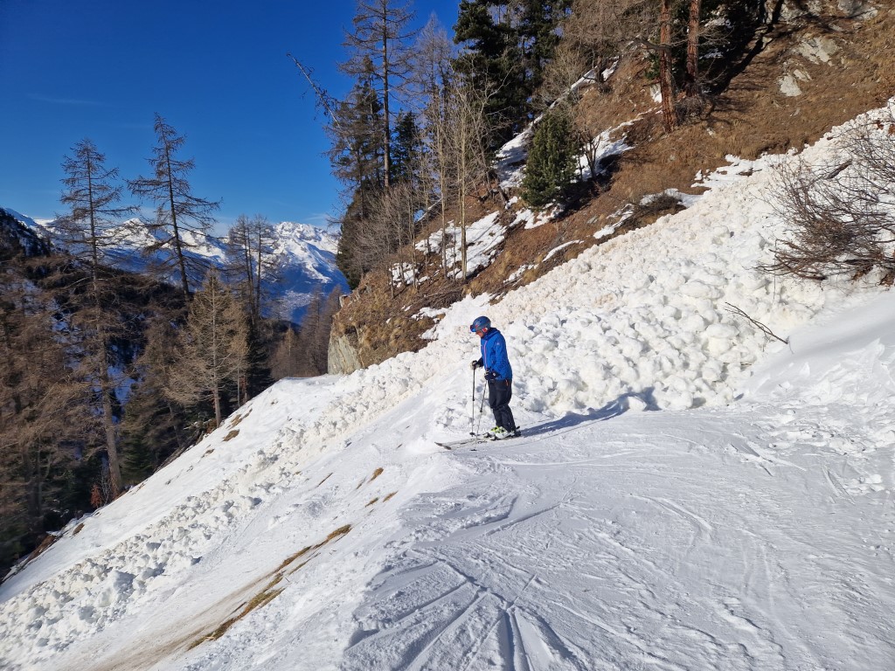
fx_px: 595
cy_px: 336
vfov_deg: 58.9
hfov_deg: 73.9
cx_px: 448
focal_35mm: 23
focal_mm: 5.4
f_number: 1.8
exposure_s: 1/3984
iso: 50
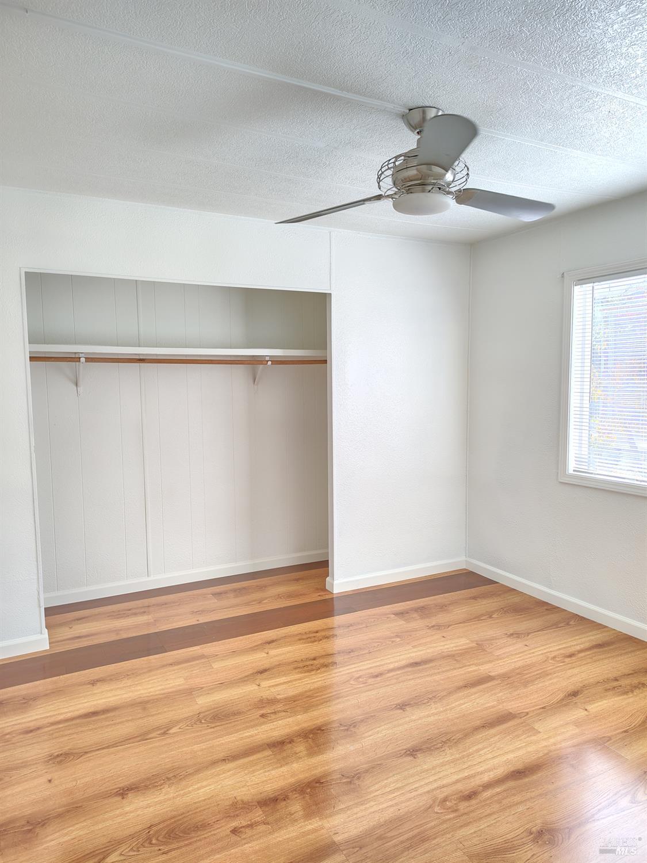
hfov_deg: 56.8
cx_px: 324
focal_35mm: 24
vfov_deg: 71.6
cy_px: 432
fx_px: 598
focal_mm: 5.56
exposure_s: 1/120
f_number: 1.8
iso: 545
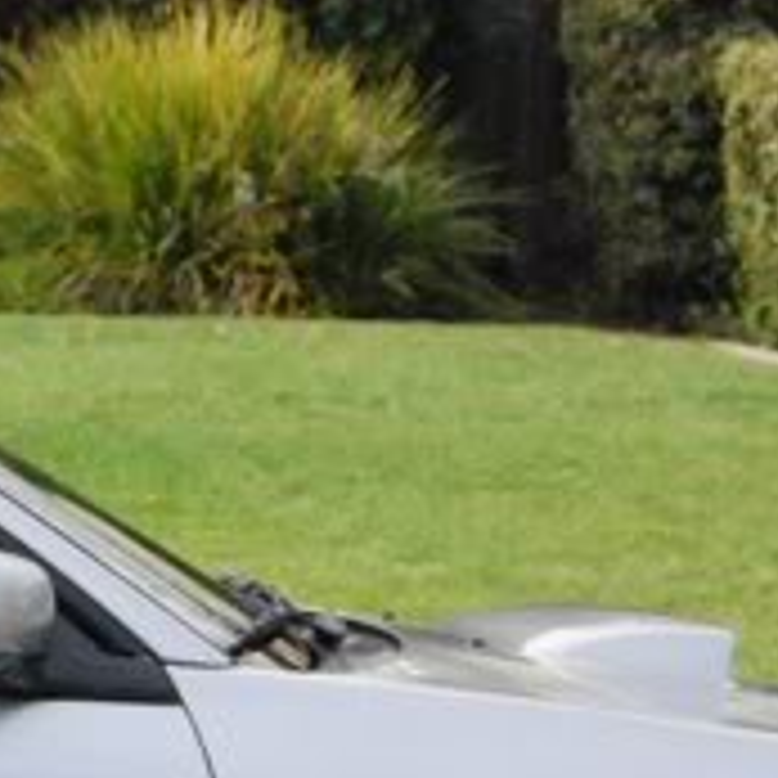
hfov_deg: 7.3
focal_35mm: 234
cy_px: 524
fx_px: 5938
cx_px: -625
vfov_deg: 7.5
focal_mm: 31
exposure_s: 1/3200
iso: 1600
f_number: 4.5
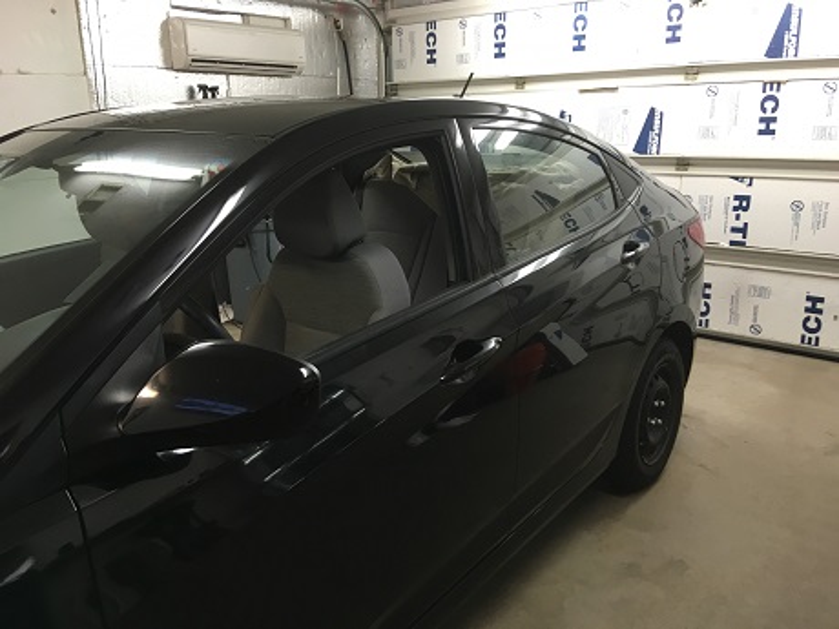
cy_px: 314
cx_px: 420
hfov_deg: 61.7
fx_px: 703
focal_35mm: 29
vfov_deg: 48.2
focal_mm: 4.15
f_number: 2.2
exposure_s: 1/30
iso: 64
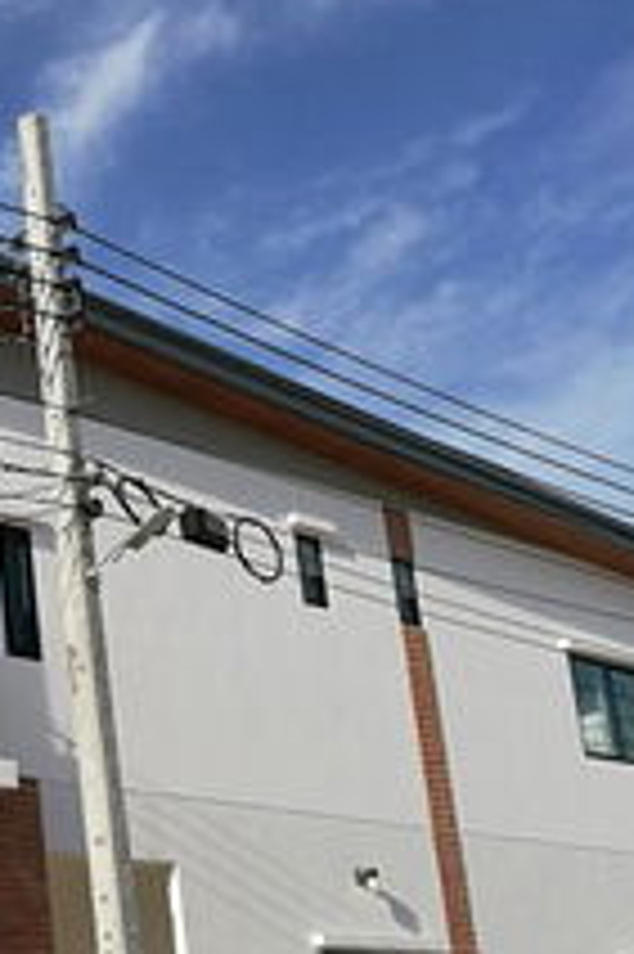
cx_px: -450
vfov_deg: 28.9
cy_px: 684
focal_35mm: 69
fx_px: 1826
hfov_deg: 16.9
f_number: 2.2
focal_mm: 4.5
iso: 50
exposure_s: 1/1178
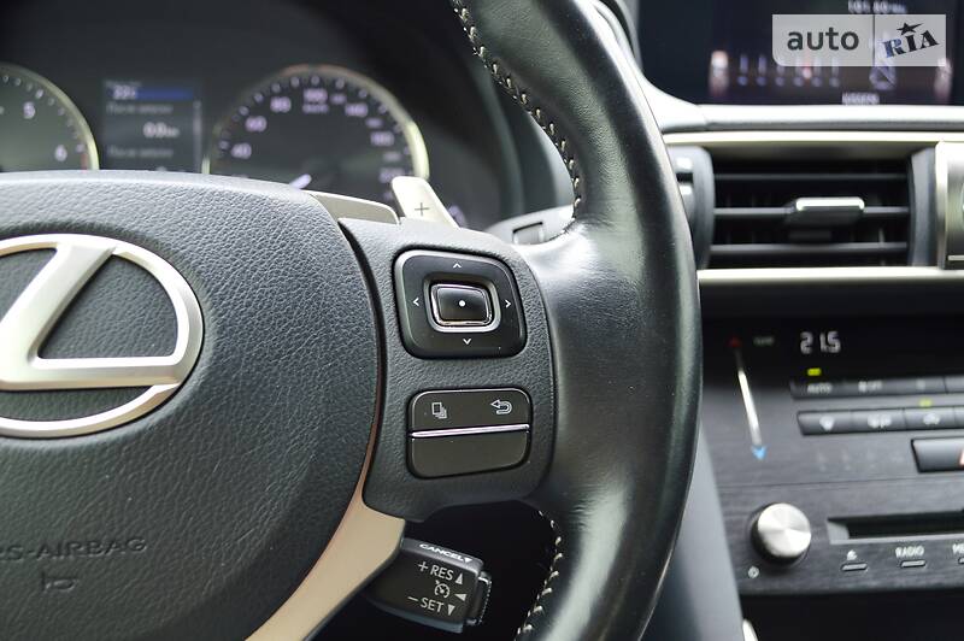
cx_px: 482
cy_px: 320
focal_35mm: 45
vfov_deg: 29.8
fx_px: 1204
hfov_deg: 43.6
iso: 400
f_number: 4.5
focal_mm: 30
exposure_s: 1/80
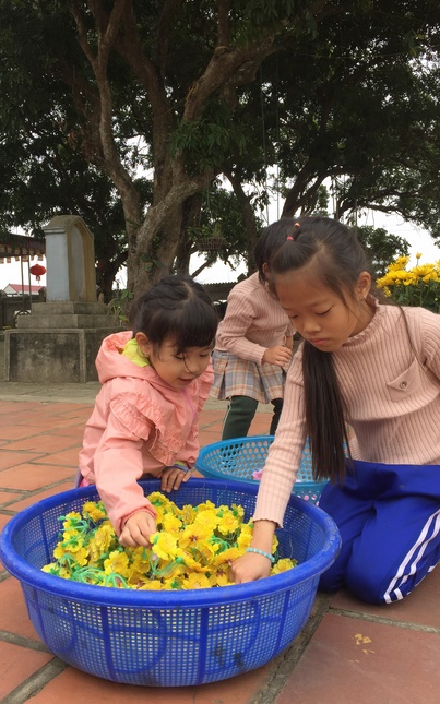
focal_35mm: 31
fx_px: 595
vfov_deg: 61.2
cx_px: 204
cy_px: 350
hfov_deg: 40.6
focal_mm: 4.15
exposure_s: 1/309
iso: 32
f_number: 2.2
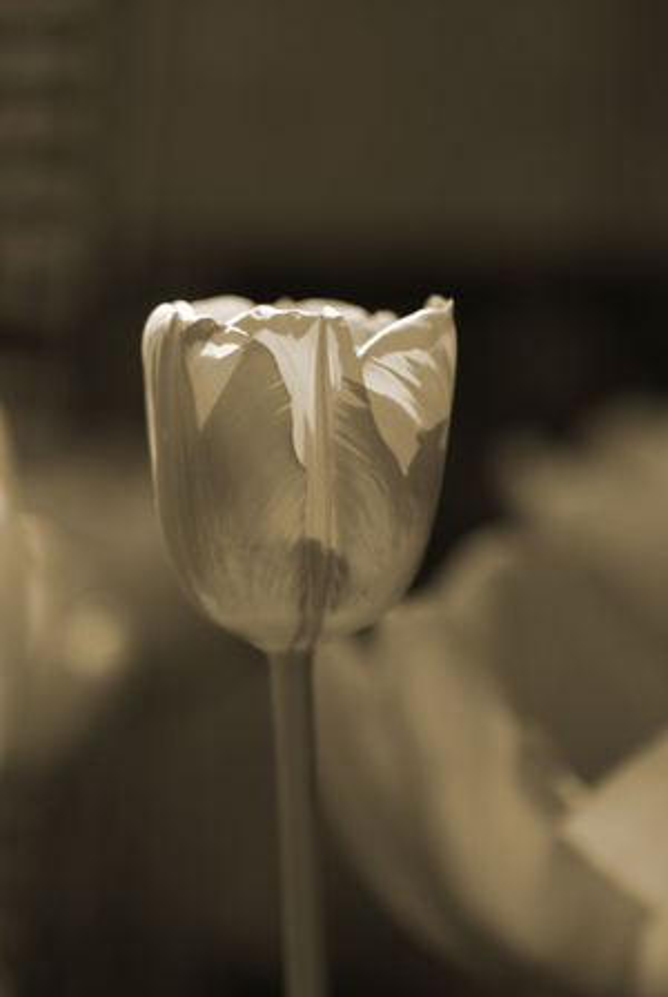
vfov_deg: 18.2
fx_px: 3121
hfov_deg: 12.2
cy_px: 498
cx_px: 334
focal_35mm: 112
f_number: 2.8
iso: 100
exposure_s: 1/200
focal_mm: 75
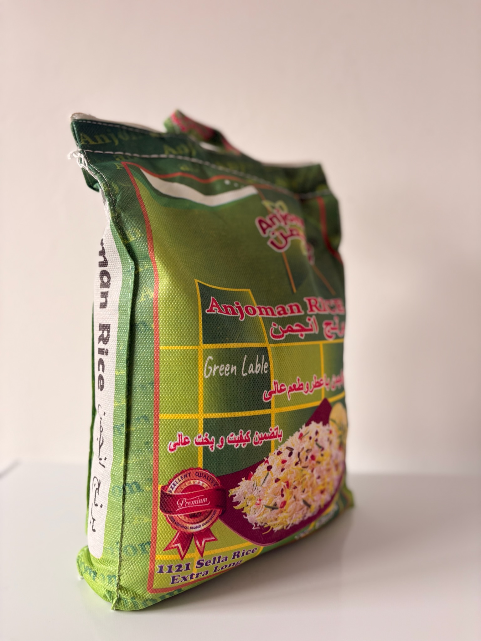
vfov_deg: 67.3
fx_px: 482
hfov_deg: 53.1
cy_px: 320
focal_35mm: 26
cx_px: 240
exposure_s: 1/121
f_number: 1.6
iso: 100
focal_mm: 5.96
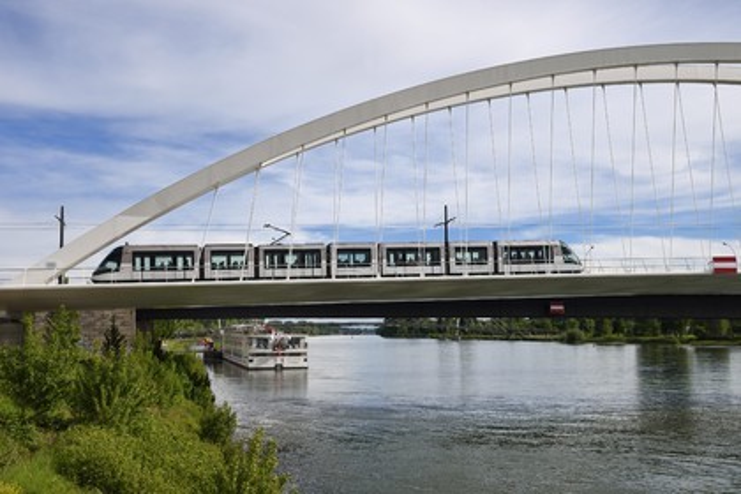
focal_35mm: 44
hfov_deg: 44.5
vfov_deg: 30.5
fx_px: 906
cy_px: 247
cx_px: 370
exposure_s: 1/640
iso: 200
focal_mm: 44
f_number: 8
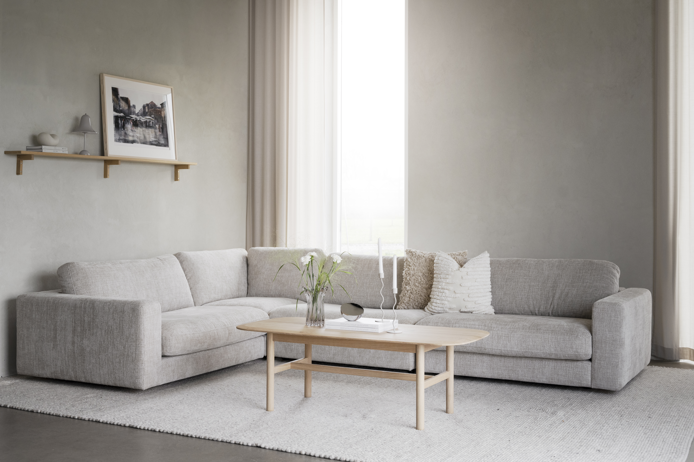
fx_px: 848
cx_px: 347
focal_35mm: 44
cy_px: 231
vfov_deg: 30.5
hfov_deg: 44.5
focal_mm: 44
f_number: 5.6
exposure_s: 1/60
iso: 400
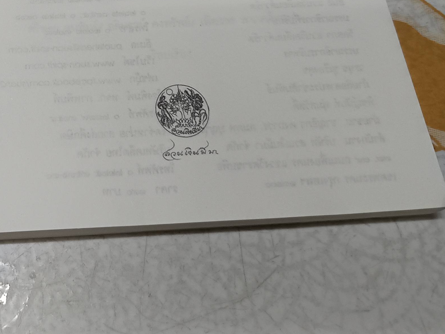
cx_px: -47
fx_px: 784
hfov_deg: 28.7
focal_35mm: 61
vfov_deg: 22.3
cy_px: -59
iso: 855
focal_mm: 5.31
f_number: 1.7
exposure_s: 1/50
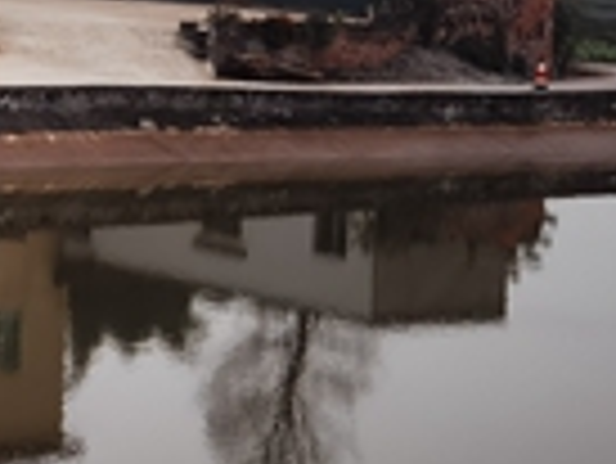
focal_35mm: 126
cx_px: -616
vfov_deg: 11.6
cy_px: -68
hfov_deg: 13.4
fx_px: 2244
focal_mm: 6.71
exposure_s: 1/1773
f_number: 1.9
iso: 50
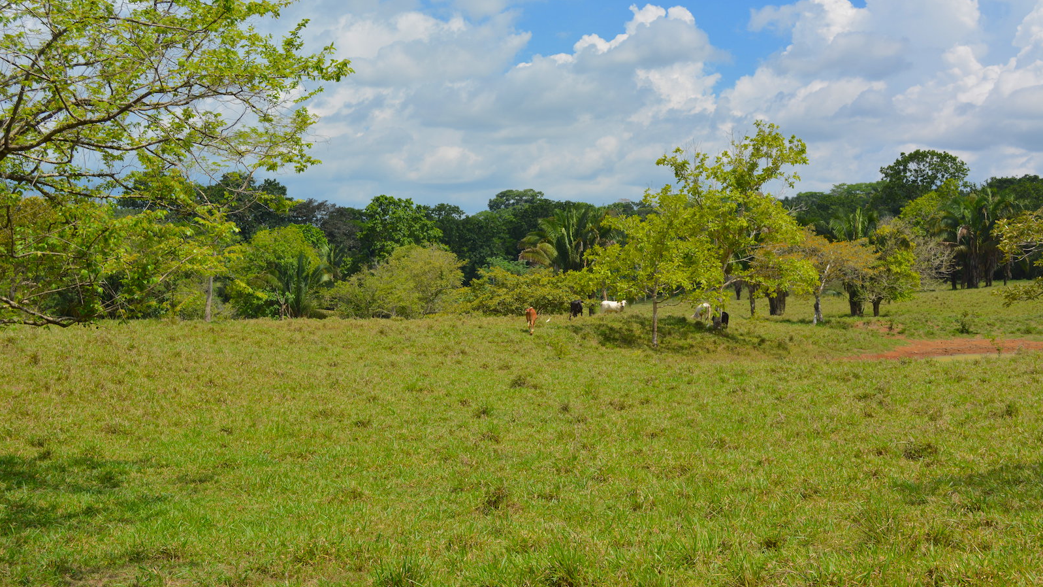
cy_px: 316
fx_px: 1410
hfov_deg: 40.6
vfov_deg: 23.5
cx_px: 521
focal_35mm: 51
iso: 100
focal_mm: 32
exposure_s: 1/320
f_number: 9
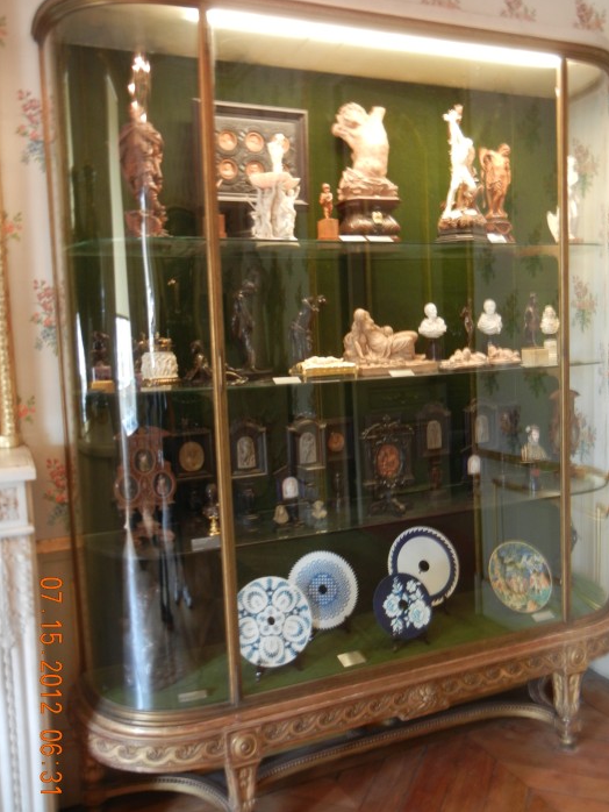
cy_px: 405
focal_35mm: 33
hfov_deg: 43.0
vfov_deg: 55.3
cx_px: 316
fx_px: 774
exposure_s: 1/4.3
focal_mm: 5.4
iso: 200
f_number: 3.5
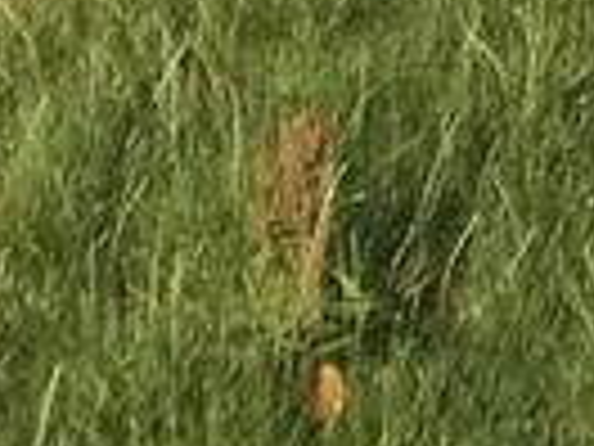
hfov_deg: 9.0
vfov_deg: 6.1
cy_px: -1081
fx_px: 3724
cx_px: 756
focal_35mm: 217
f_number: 1.8
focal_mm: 3.99
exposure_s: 1/2457
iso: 20
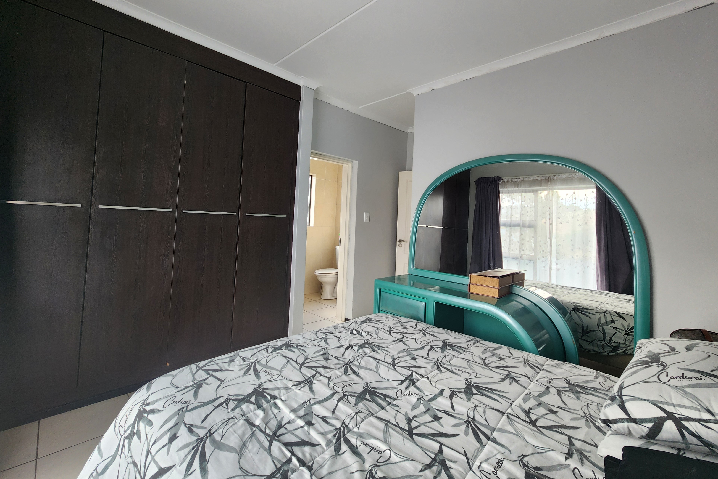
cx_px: 369
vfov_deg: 81.0
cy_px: 216
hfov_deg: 104.2
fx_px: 279
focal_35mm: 14
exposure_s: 1/50
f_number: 2.2
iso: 100
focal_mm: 2.2
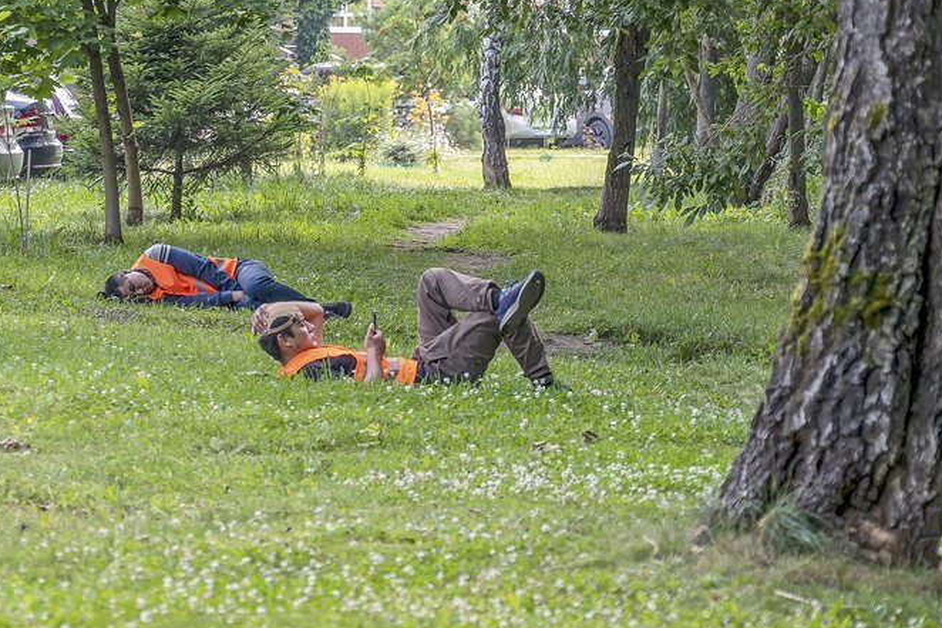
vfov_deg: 6.2
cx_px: 322
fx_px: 5781
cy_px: 290
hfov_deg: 9.3
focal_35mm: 221
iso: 400
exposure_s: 1/250
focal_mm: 122
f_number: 5.6
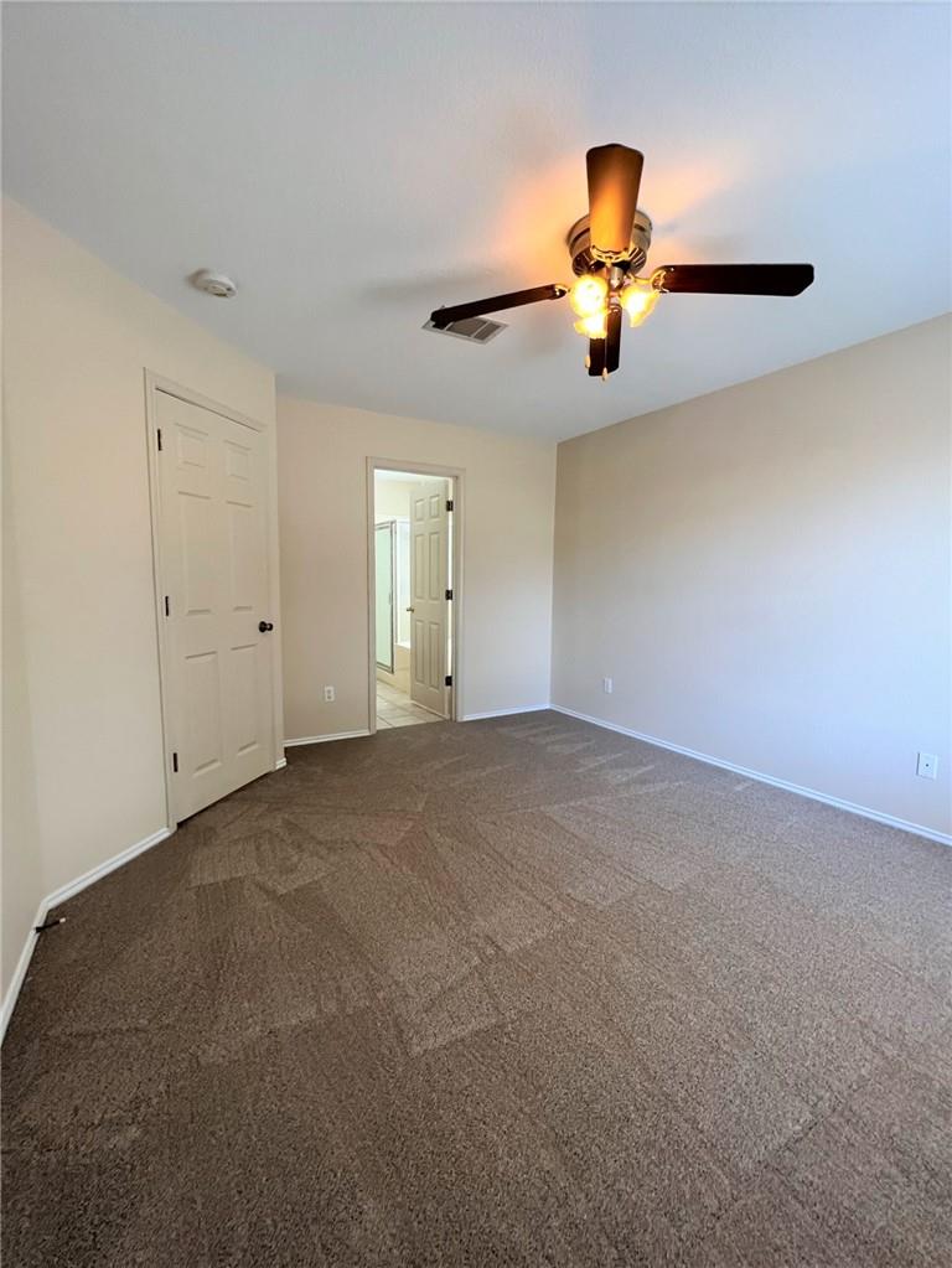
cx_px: 476
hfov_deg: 90.0
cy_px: 634
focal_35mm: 13
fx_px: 476
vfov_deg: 106.2
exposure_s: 1/120
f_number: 1.8
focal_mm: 1.57
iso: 160
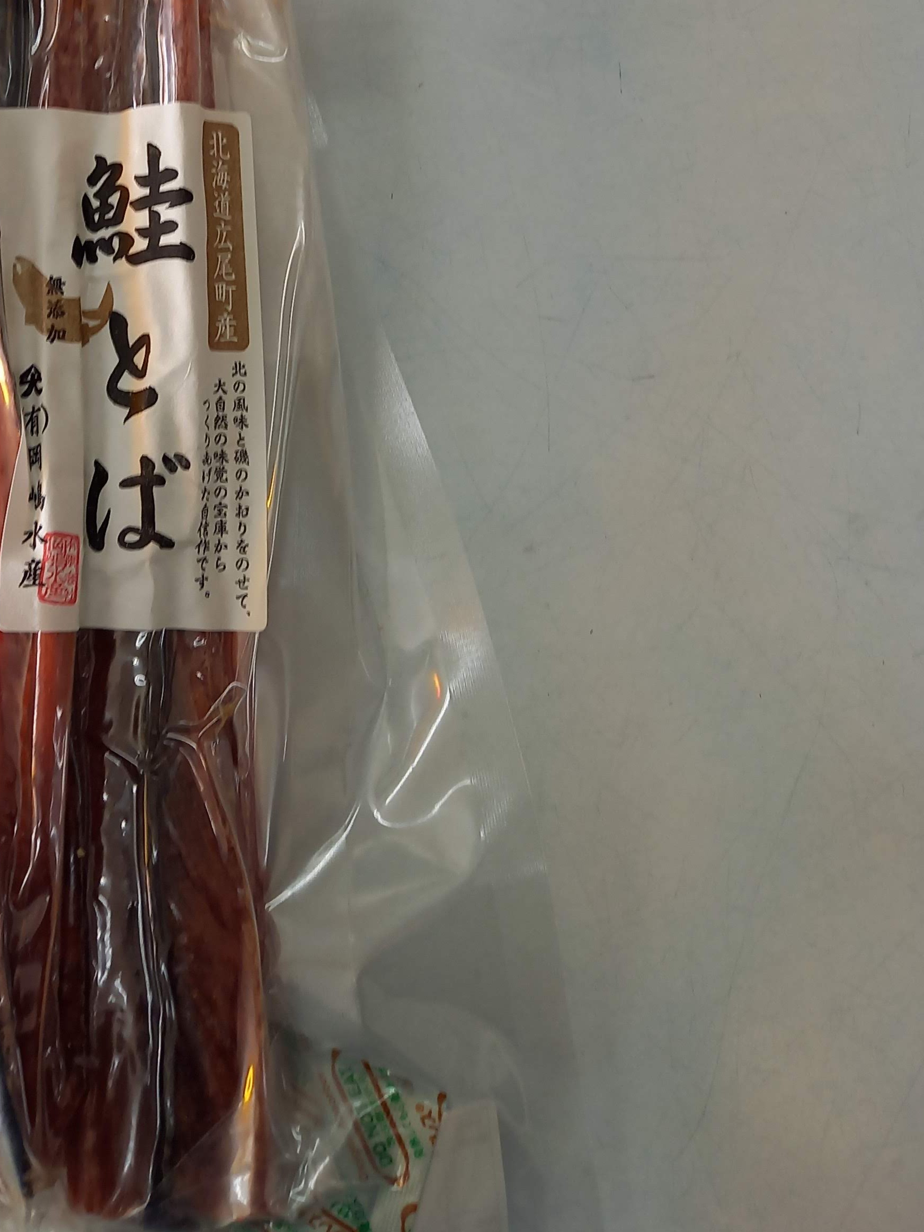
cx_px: 146
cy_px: 292
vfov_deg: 42.4
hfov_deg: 32.4
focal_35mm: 43
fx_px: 1531
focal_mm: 4.6
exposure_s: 1/50
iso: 100
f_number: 2
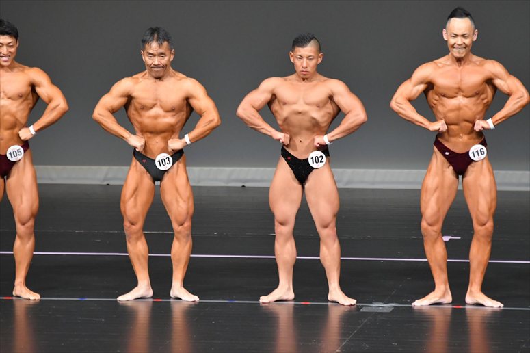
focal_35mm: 345
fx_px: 5077
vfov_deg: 4.0
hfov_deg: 6.0
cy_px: 176
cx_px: 265
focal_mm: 230
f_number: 5.6
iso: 5000
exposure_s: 1/400
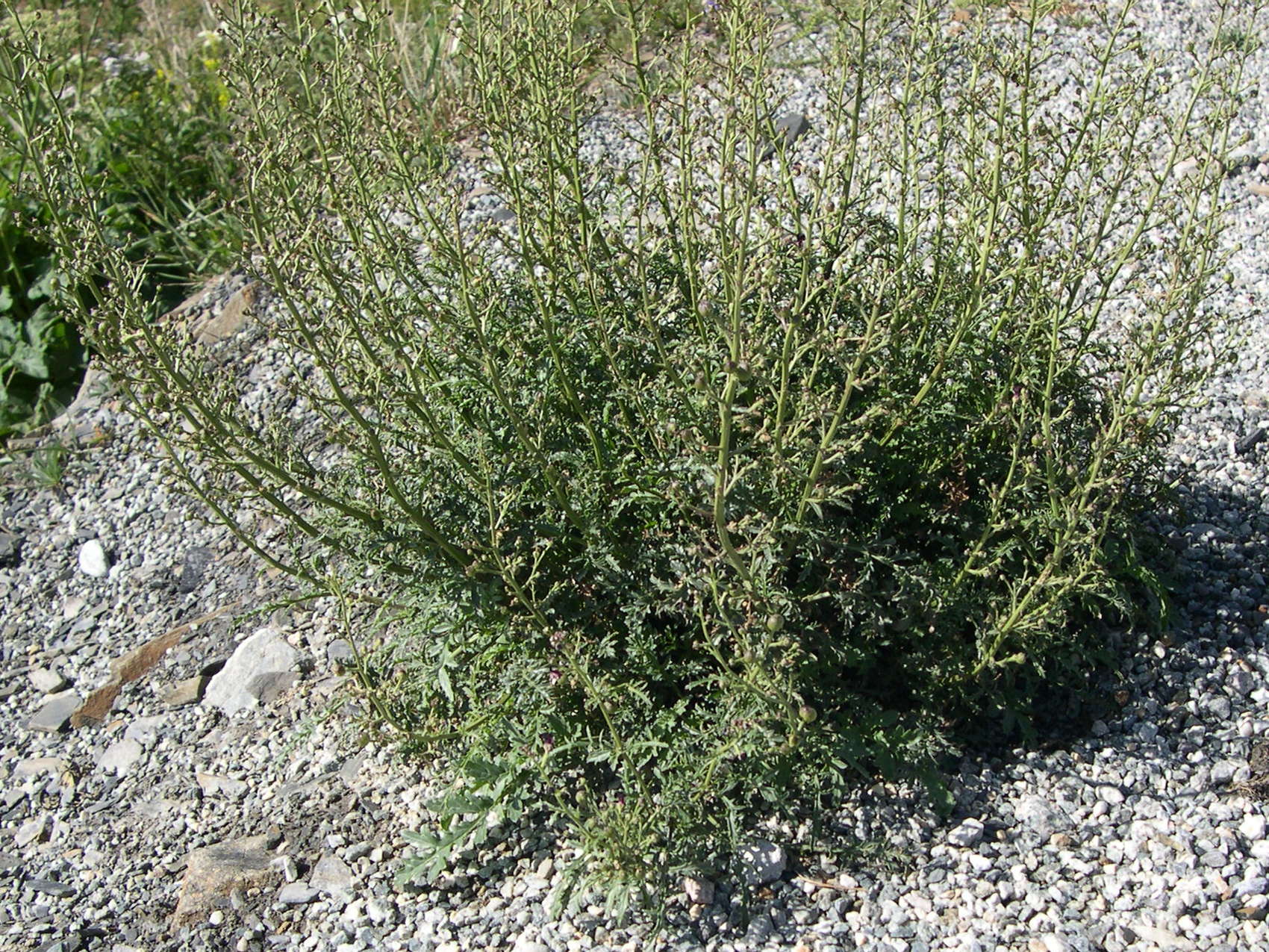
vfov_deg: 37.7
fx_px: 1393
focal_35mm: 38
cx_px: 634
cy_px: 476
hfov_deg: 49.0
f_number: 7.6
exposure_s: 1/141
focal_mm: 8
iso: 100
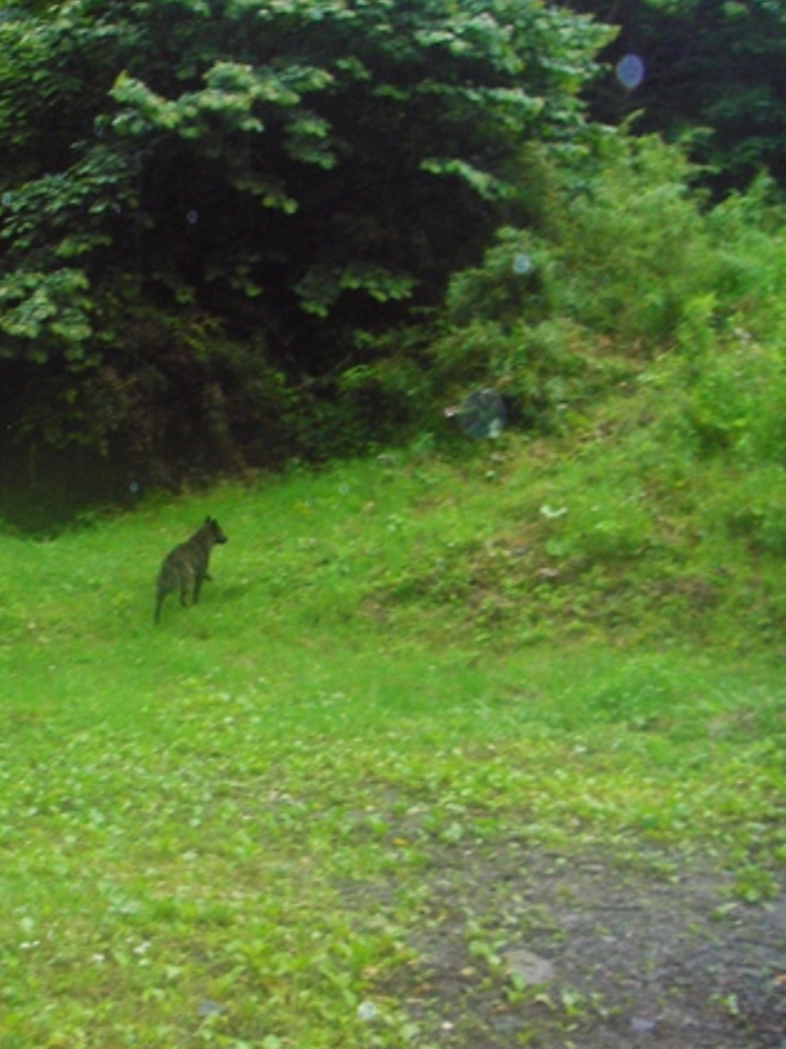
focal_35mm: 58
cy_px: 598
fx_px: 1757
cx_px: 213
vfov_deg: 33.2
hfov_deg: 25.0
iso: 100
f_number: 3.3
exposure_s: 1/30
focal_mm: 6.3
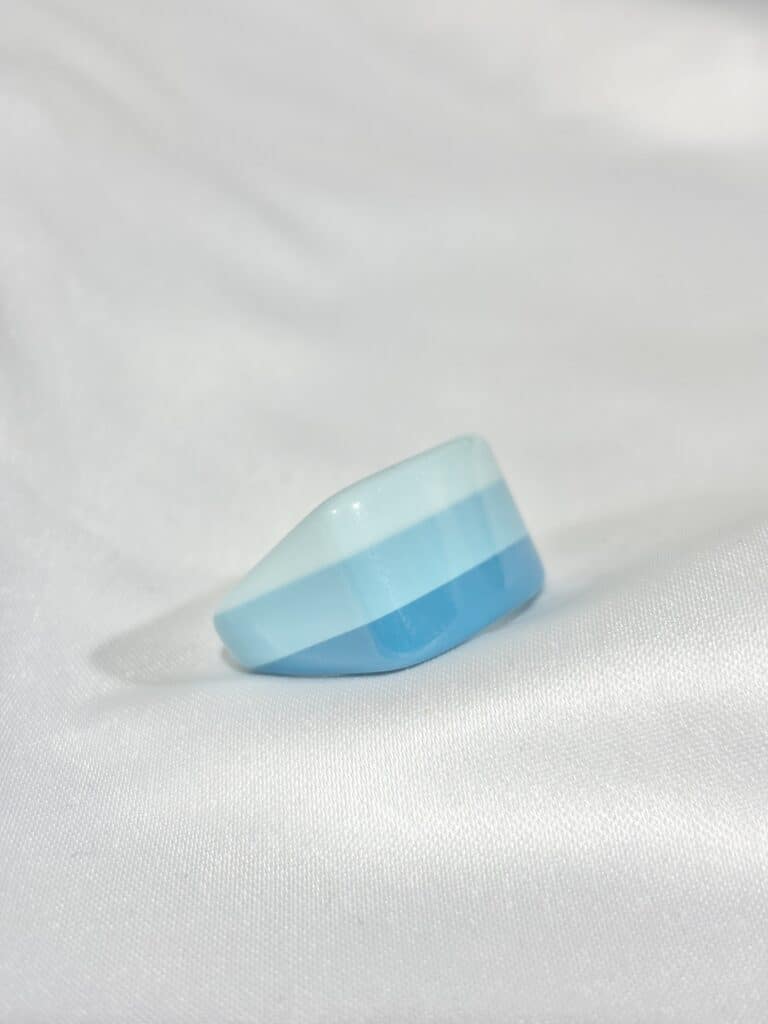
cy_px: 512
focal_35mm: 52
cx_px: 384
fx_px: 1538
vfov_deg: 36.8
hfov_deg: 28.0
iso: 32
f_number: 1.6
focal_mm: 5.96
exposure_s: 1/250
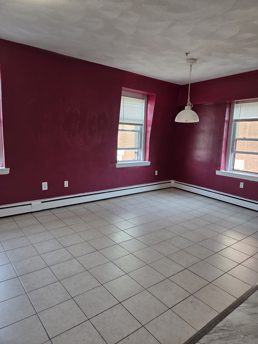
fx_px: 229
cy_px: 172
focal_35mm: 23
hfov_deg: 58.9
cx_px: 129
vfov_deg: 73.9
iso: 100
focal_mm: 5.4
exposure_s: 1/120
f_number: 1.8
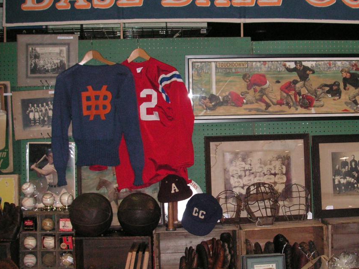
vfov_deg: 27.0
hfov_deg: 35.1
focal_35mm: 54
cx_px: 250
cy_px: 136
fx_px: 560
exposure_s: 1/45
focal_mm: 6.3
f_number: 3.3
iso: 160
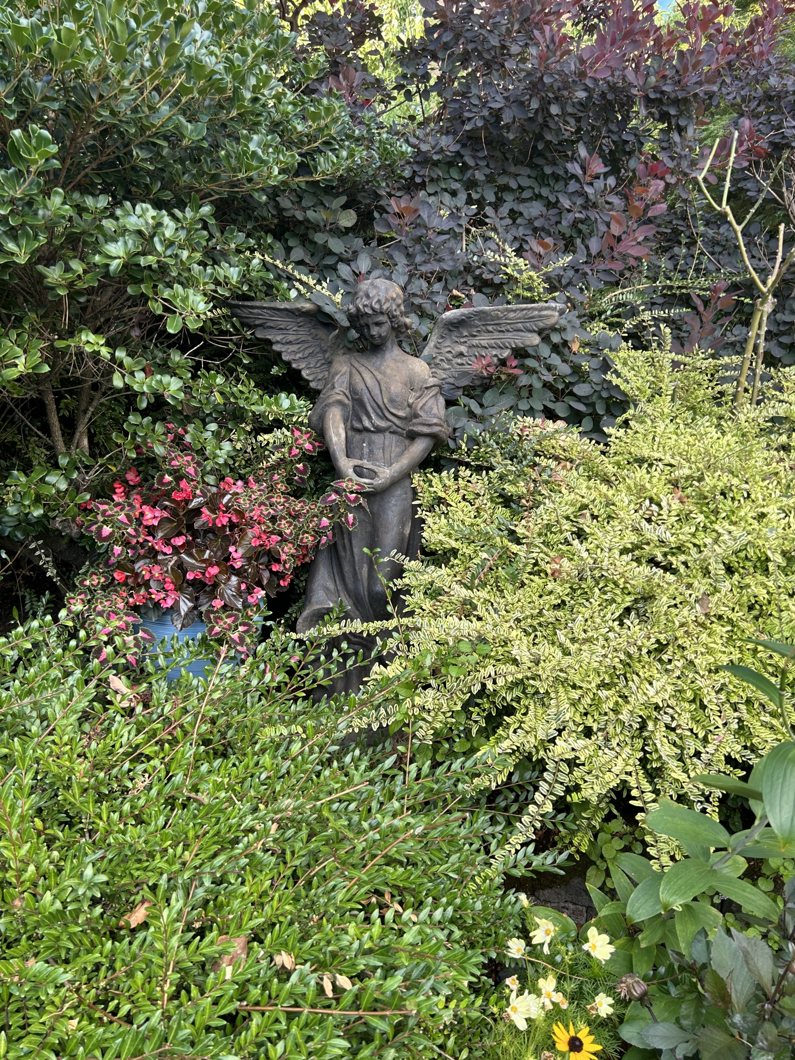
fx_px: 796
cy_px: 530
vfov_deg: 67.3
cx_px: 398
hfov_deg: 53.1
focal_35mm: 26
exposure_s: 1/121
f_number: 1.5
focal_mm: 5.7
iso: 40
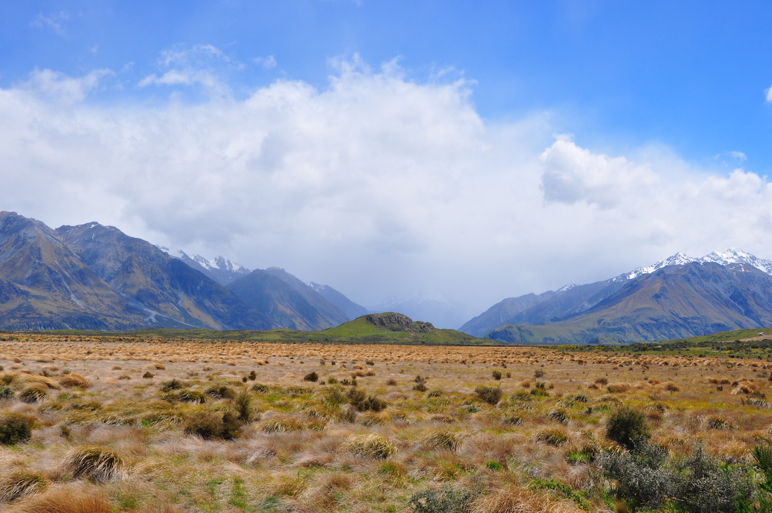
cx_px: 386
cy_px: 256
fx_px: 836
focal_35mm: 39
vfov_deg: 34.1
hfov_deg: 49.6
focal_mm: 26
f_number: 11
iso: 200
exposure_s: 1/500
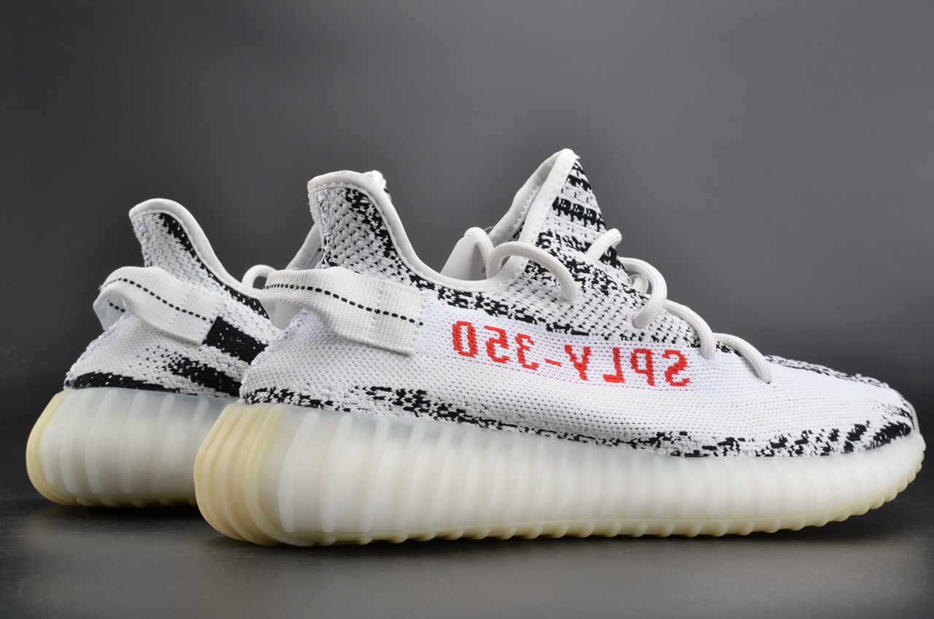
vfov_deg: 28.8
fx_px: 1204
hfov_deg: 42.4
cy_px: 310
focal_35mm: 46
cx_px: 467
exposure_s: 1/125
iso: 125
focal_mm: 31
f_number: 13
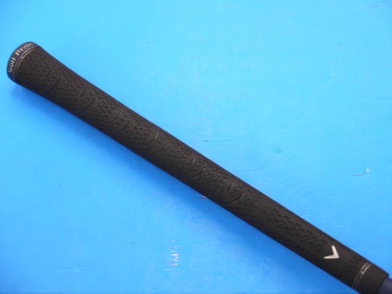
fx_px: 951
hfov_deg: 23.3
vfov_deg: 17.6
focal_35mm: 84
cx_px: 196
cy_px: 147
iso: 800
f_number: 5.6
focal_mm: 42
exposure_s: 1/80
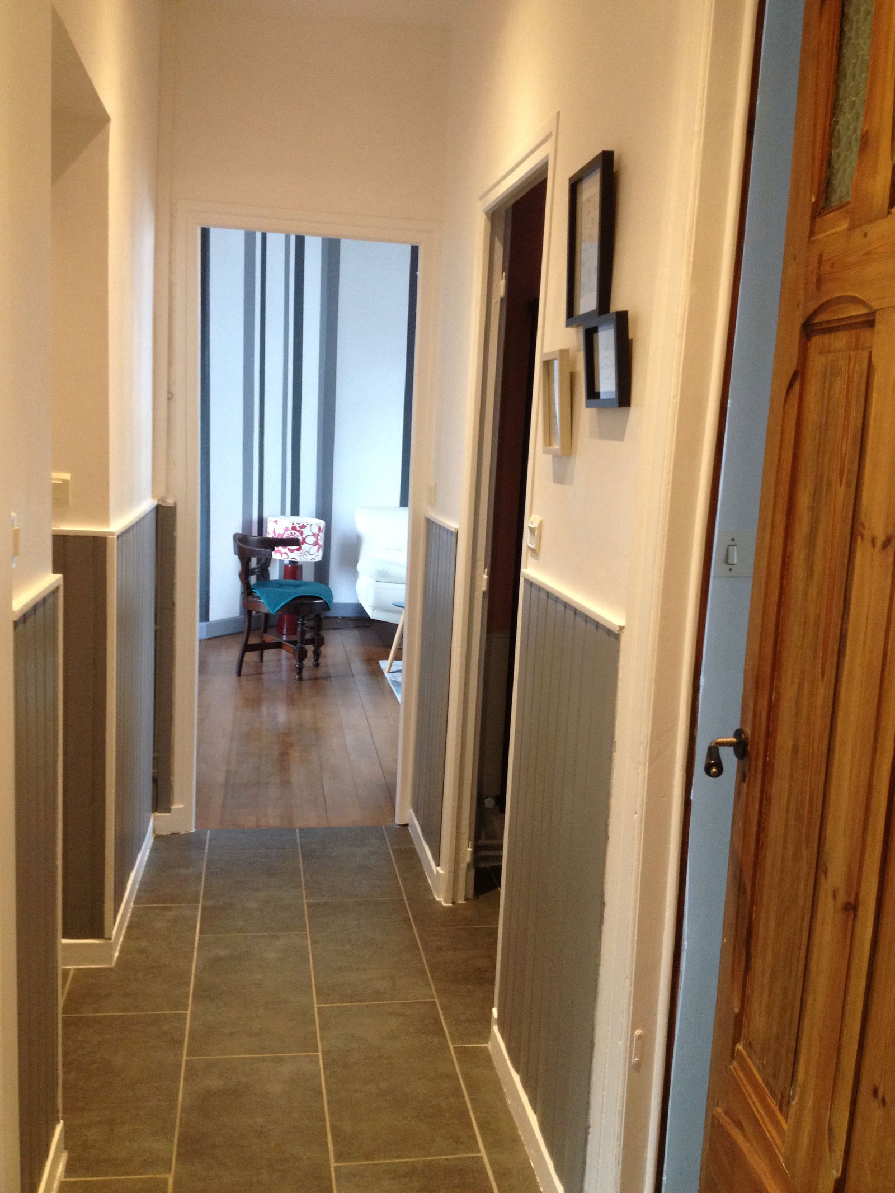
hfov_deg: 40.7
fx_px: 1206
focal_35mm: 35
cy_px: 596
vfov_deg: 52.6
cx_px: 448
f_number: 2.4
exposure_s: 1/20
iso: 160
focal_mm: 4.28
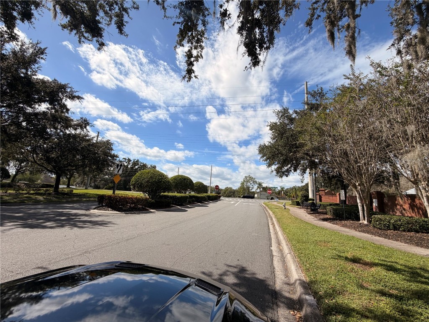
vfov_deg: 85.7
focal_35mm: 14
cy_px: 161
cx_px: 214
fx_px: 174
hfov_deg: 102.1
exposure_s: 1/1464
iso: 20
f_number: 2.2
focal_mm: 2.22
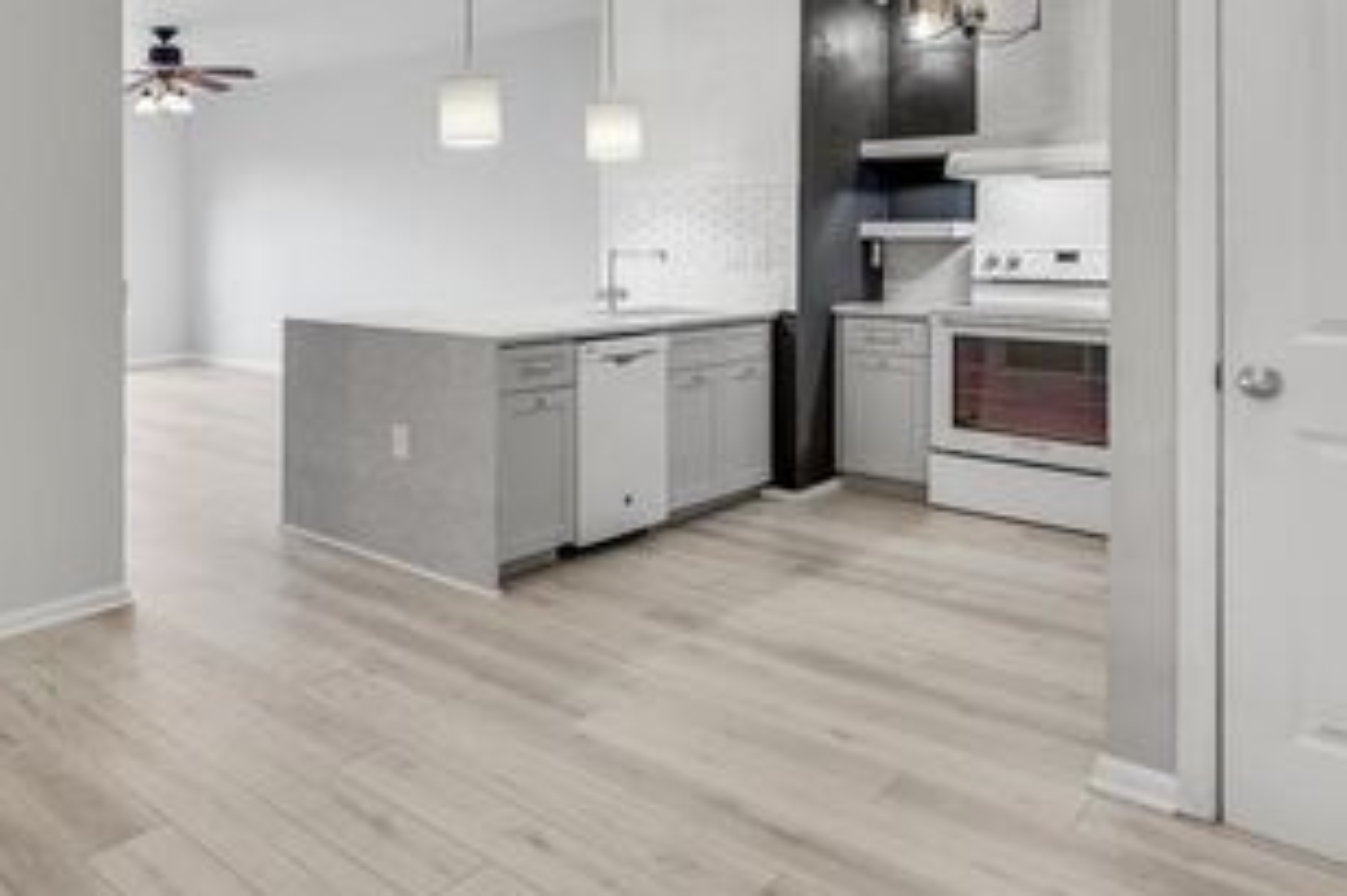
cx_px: 315
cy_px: 238
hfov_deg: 64.7
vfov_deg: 47.9
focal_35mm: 26
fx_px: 972
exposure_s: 1/25
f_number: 8
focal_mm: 16
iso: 400
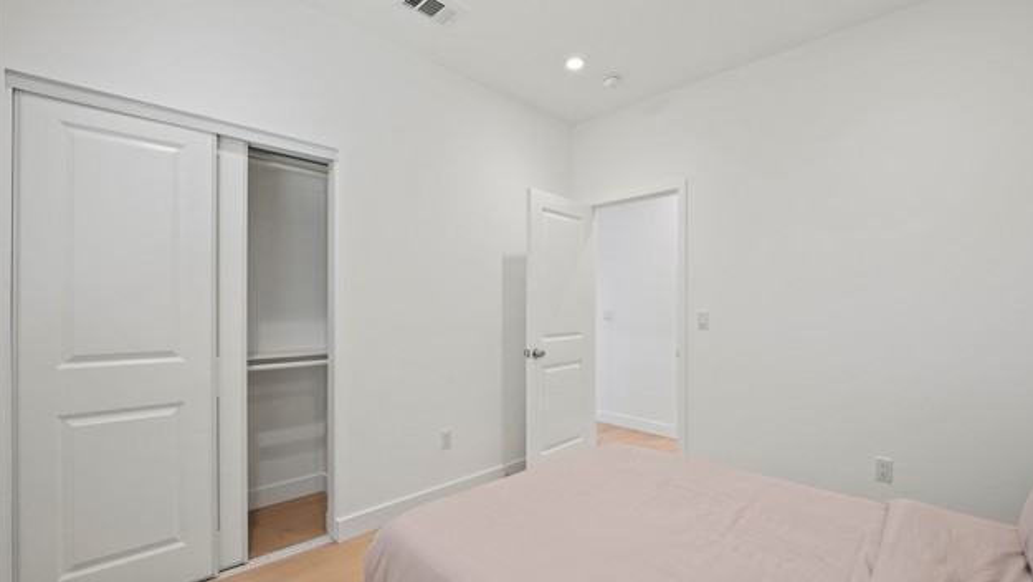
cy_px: 299
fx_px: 411
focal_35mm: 15
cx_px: 524
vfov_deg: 70.6
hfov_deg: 103.0
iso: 640
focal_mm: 14
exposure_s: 1/4
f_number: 9
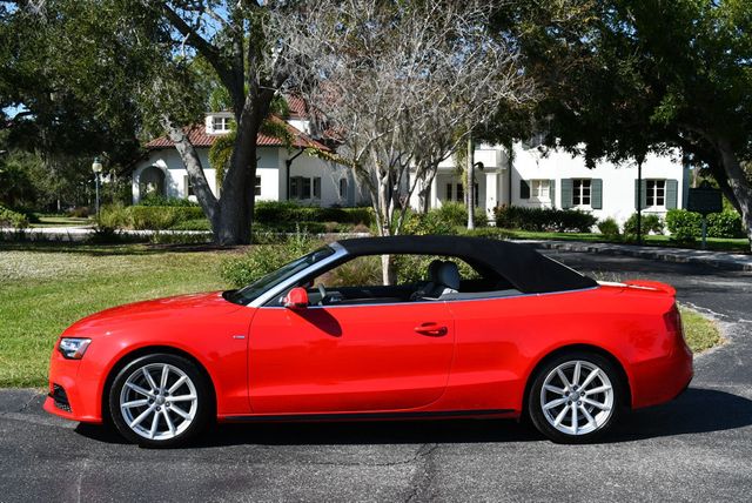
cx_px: 376
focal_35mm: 48
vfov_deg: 28.1
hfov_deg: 41.1
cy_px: 252
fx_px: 1004
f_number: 8
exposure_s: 1/250
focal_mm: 24
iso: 100
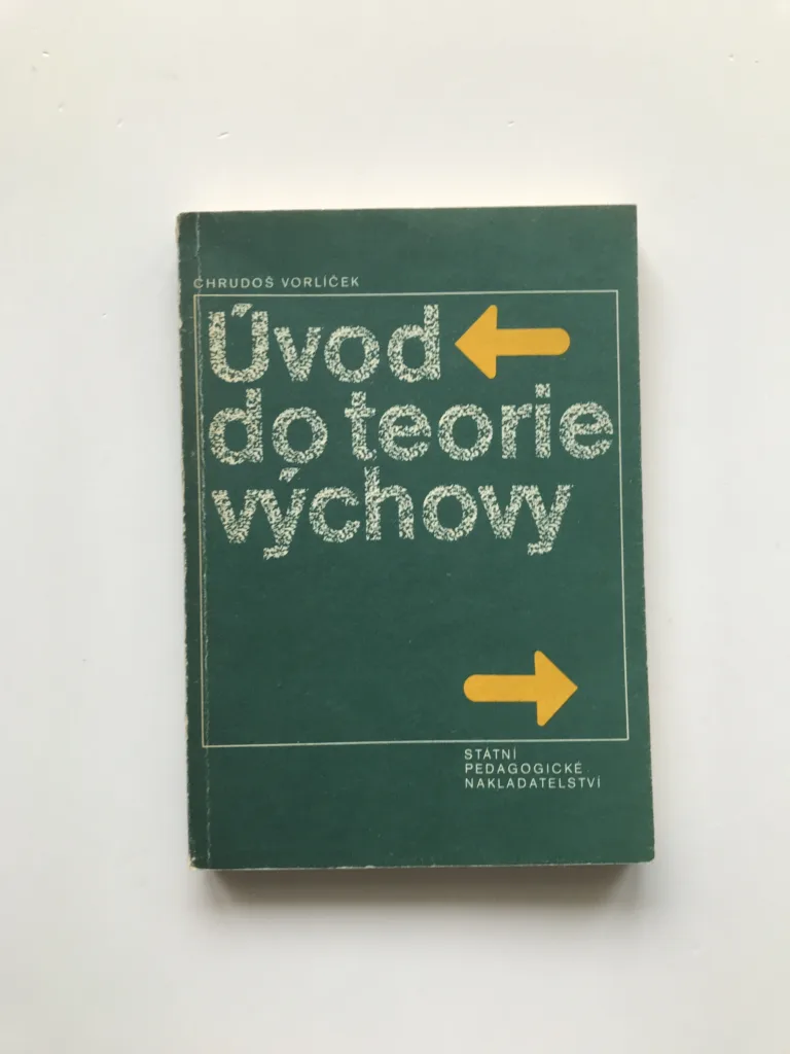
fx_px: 852
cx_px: 395
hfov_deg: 49.7
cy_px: 527
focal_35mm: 28
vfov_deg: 63.4
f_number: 1.8
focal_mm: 3.99
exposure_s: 1/100
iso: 40
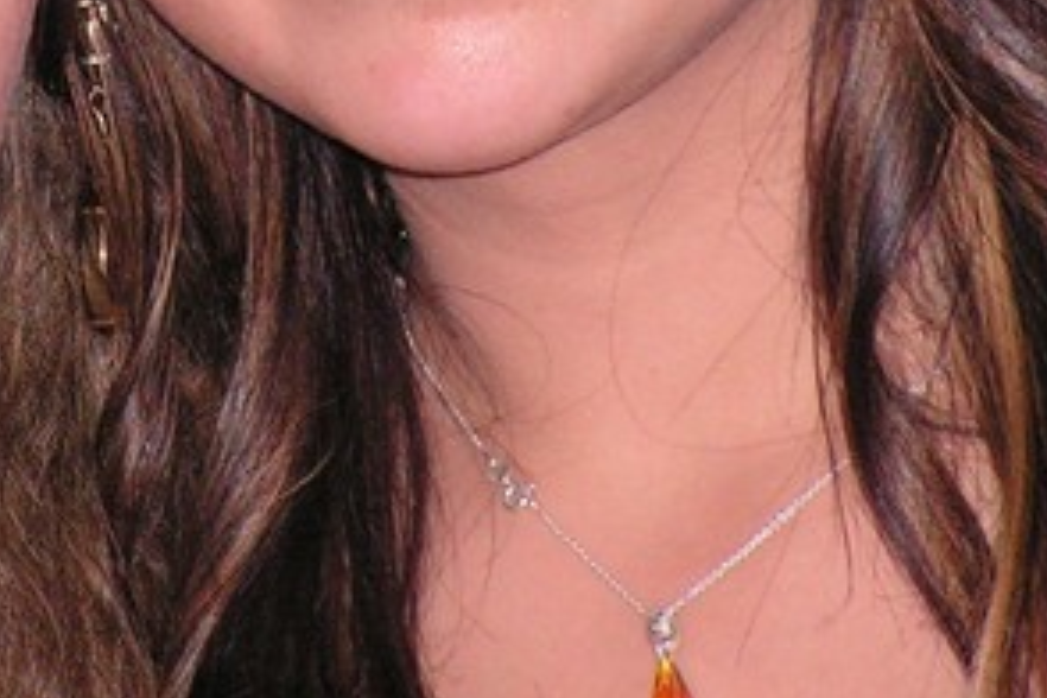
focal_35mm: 470
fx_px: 13668
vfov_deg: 2.9
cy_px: -221
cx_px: 135
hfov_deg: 4.4
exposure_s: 1/200
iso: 200
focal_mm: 27.8
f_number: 3.4
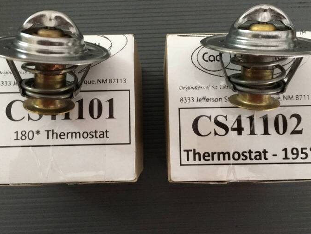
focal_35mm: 35
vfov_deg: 40.6
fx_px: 315
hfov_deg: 52.6
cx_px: 157
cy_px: 100
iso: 400
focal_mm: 4.15
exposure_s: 1/15
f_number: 2.2
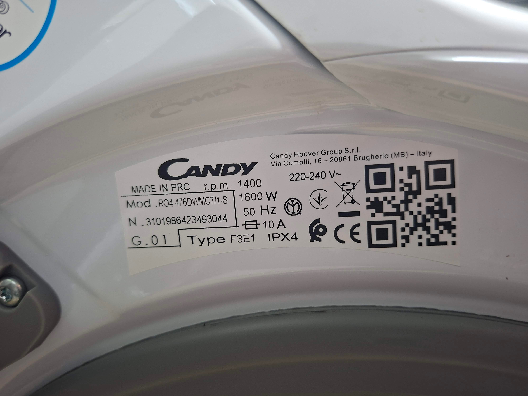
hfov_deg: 73.9
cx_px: 264
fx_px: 351
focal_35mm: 23
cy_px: 198
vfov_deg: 58.9
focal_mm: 5.54
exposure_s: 1/25
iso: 400
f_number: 1.8
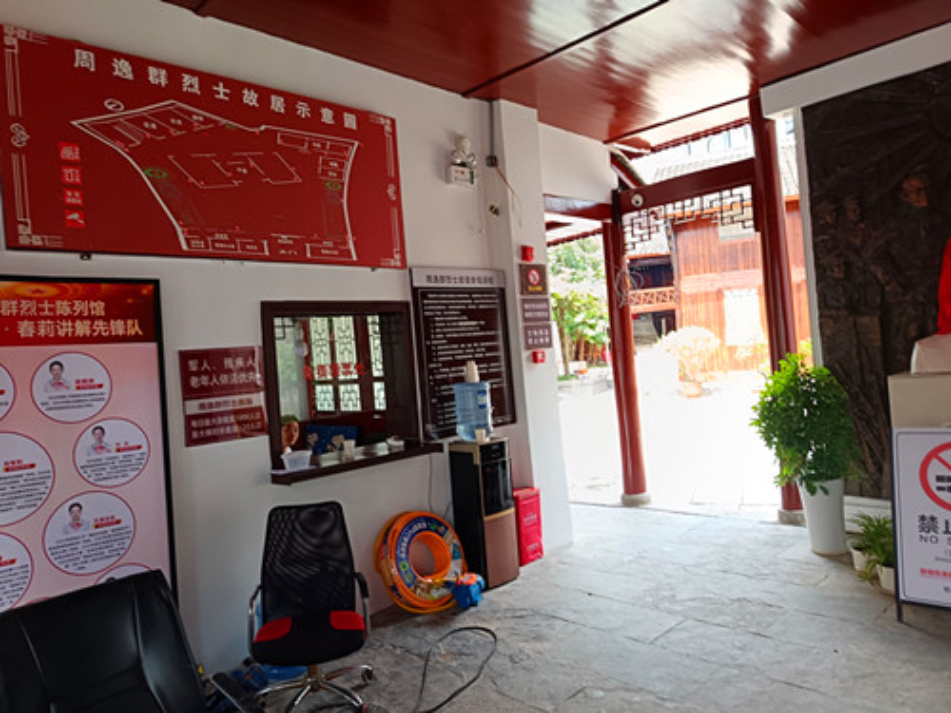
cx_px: 476
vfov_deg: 56.8
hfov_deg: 71.6
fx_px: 659
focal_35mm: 24
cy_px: 356
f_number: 1.75
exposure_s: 1/100
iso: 600
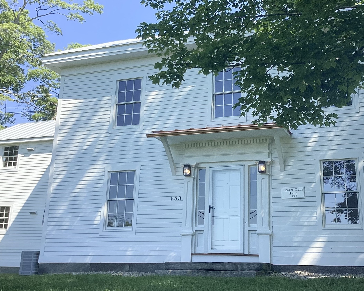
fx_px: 506
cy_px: 121
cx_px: 213
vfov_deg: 32.0
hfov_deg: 39.4
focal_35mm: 47
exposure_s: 1/485
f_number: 2.4
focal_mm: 3.3
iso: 25
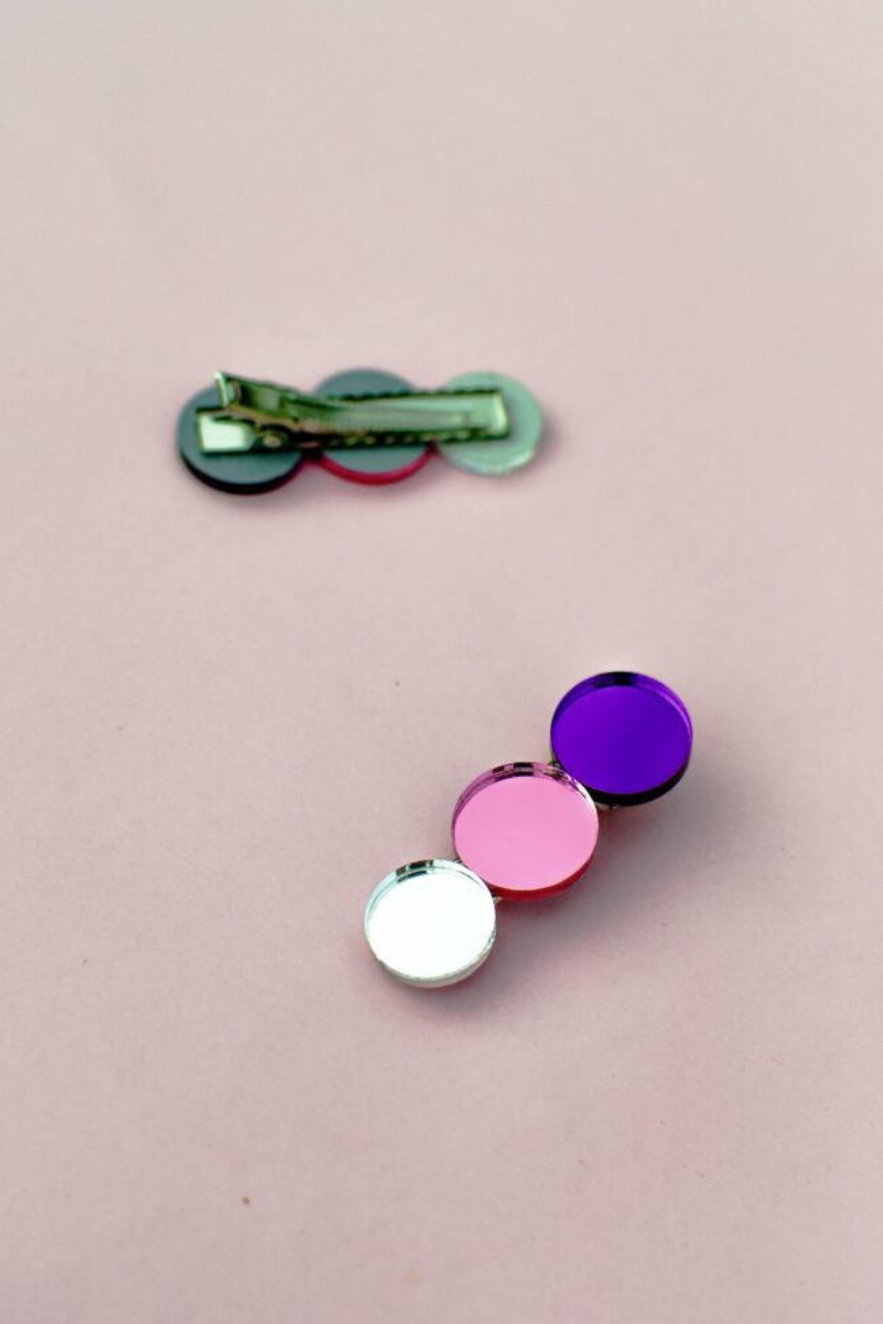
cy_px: 662
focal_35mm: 52
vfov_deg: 38.2
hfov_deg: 26.0
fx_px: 1913
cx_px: 442
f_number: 4.5
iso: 250
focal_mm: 35
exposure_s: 1/4000
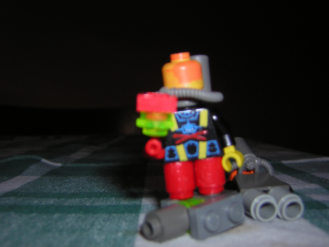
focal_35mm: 43
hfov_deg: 43.9
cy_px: 124
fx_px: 409
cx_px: 164
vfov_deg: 33.6
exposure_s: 1/60.1
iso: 50
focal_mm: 5.6
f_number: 2.8
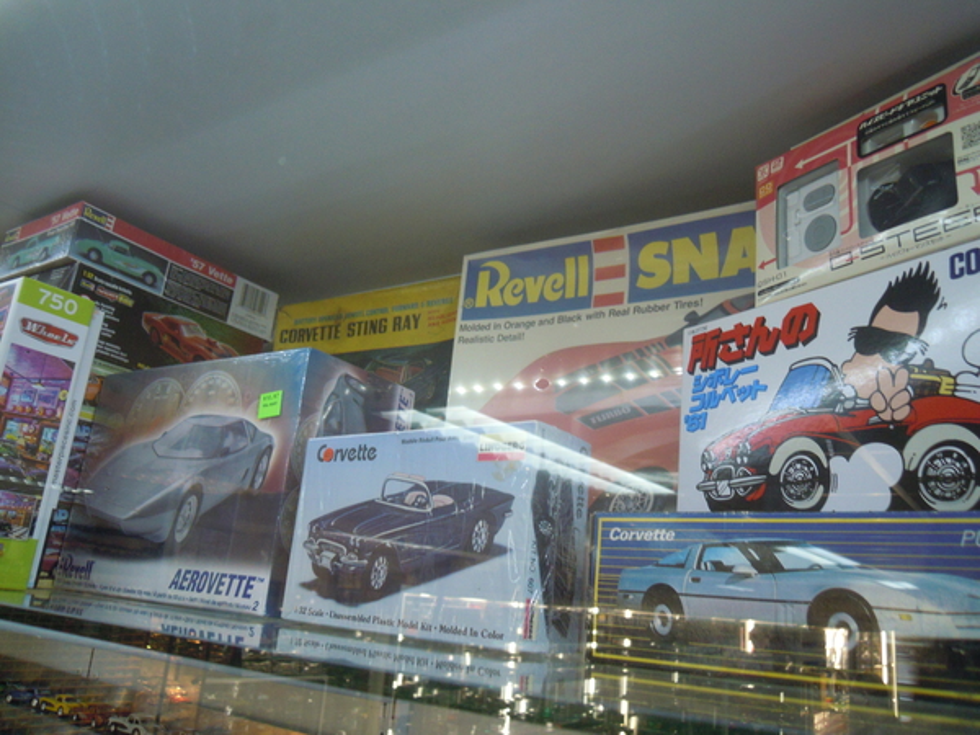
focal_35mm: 28
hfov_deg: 63.4
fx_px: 793
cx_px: 490
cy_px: 368
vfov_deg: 49.7
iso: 320
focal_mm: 5
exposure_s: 1/30
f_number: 2.7
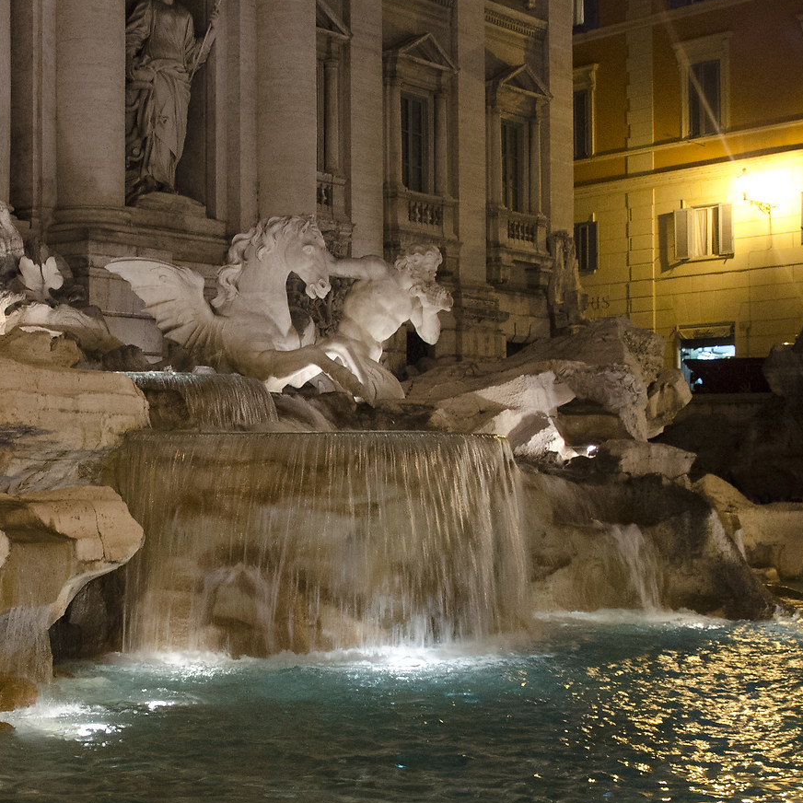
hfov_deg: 27.0
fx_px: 1653
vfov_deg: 27.2
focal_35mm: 63
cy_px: 500
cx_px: 220
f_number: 3.5
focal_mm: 18
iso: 1250
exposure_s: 1/25
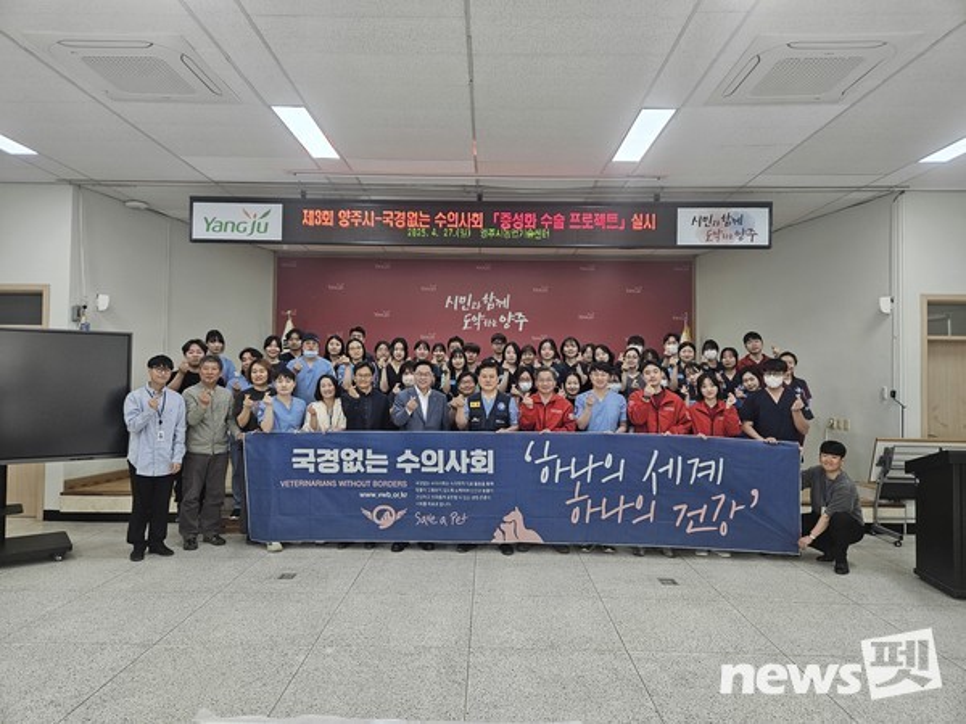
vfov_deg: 58.9
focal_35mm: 23
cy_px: 362
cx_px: 483
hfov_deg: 73.9
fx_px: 642
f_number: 1.8
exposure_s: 1/120
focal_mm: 5.4
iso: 160
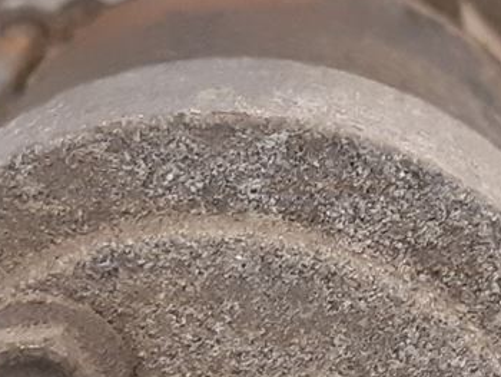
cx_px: 395
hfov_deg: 12.9
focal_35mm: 152
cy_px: 381
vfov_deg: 9.7
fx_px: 2201
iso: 200
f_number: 1.7
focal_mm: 3.93
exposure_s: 1/50
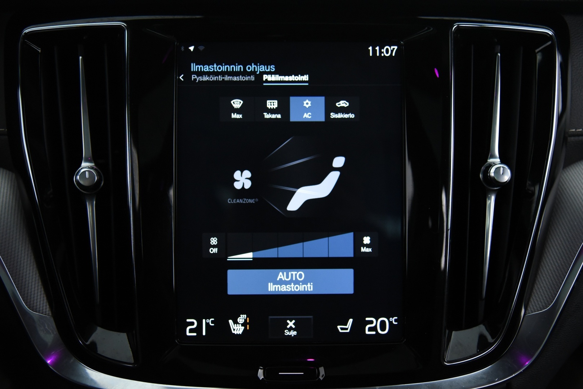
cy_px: 194
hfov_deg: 50.7
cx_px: 292
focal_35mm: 38
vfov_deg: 35.1
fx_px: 616
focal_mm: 38
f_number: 4
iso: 4000
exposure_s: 1/50
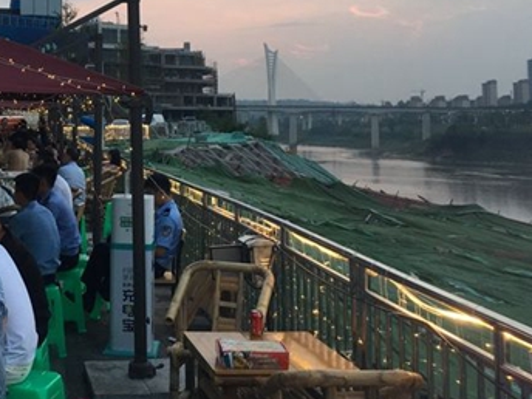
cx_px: 87
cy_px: 54
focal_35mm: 54
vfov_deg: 26.3
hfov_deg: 34.2
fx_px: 830
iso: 40
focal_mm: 4.15
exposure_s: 1/100
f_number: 2.2
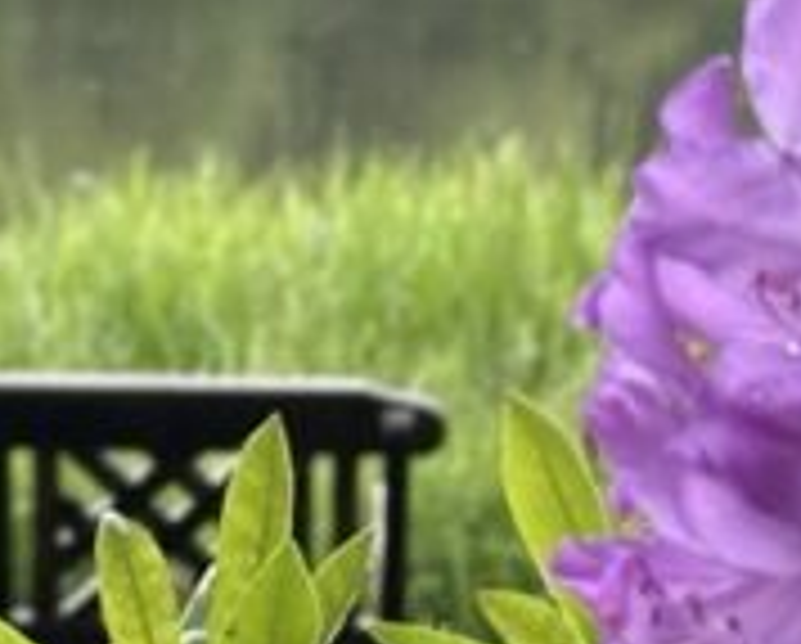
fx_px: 6388
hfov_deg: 7.2
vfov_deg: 5.8
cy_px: 342
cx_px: 274
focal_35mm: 269
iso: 64
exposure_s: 1/286
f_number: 1.78
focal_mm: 6.86
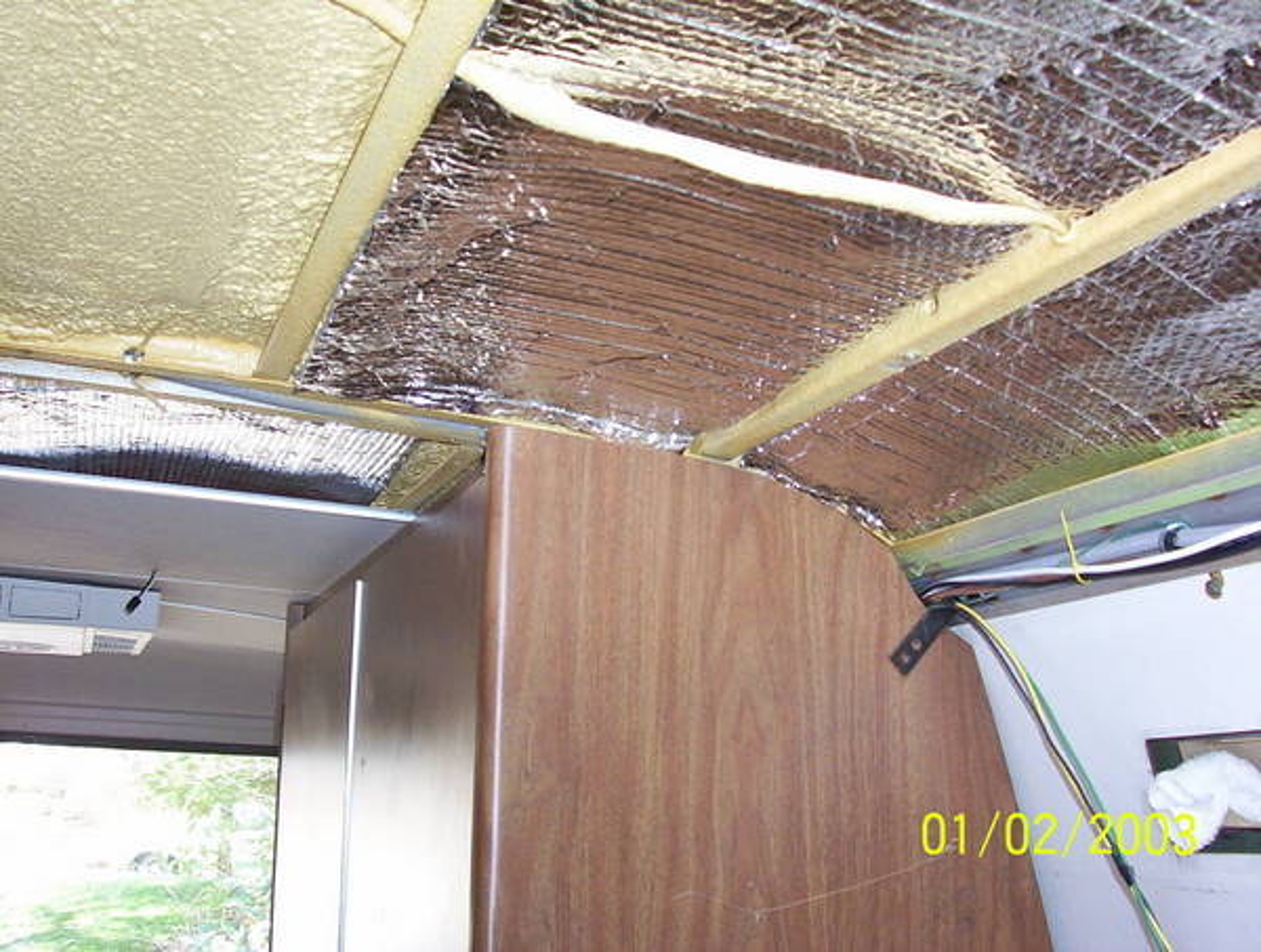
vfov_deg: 33.7
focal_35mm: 43
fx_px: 1570
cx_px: 630
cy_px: 476
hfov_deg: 43.8
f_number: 2.73
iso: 140
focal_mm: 5.77
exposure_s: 1/60
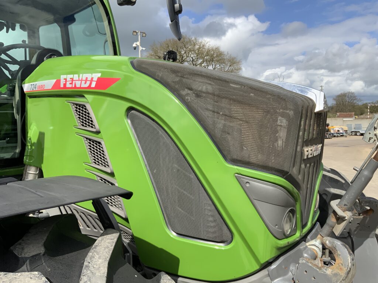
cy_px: 142
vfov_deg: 48.2
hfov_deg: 61.7
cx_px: 189
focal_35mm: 29
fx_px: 317
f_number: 1.8
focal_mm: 3
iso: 20
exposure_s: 1/1984
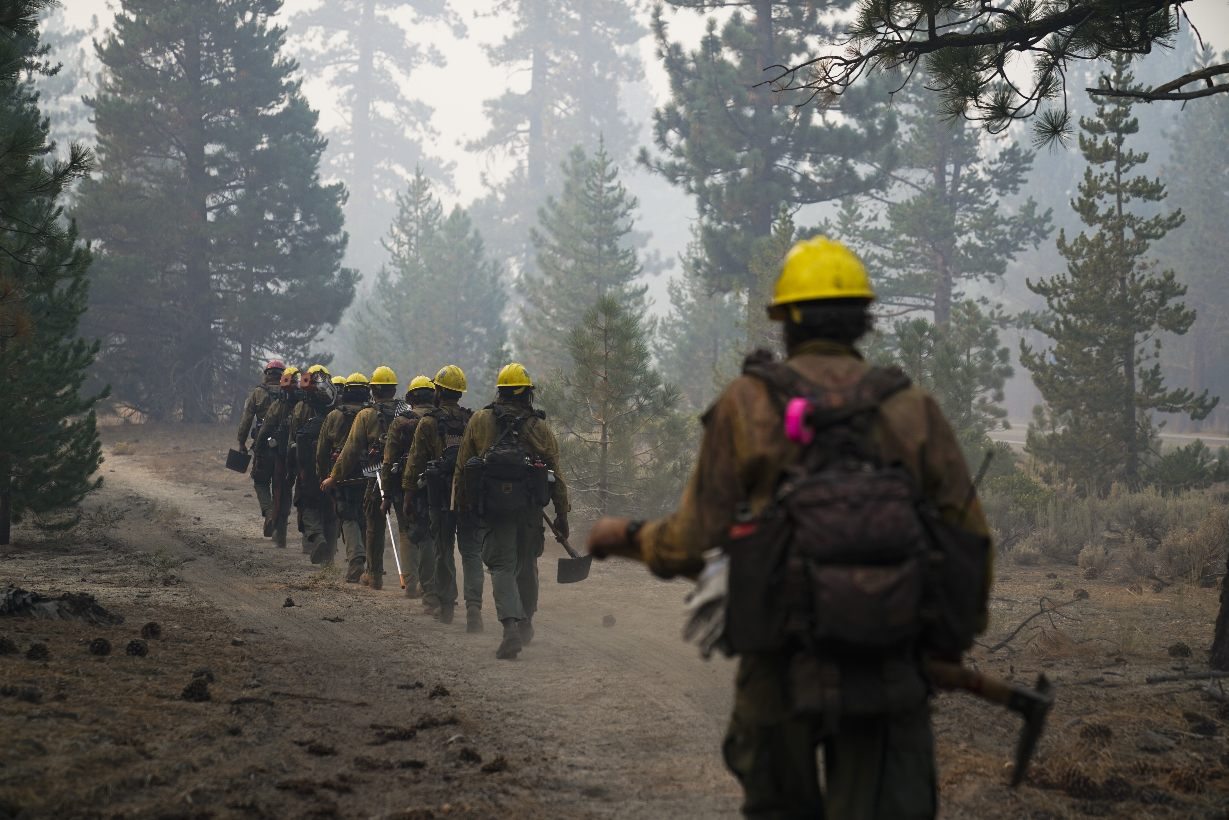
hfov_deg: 28.8
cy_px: 410
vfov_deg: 19.5
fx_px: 2390
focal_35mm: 70
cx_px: 614
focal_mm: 70
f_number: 2.8
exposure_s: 1/1250
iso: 320
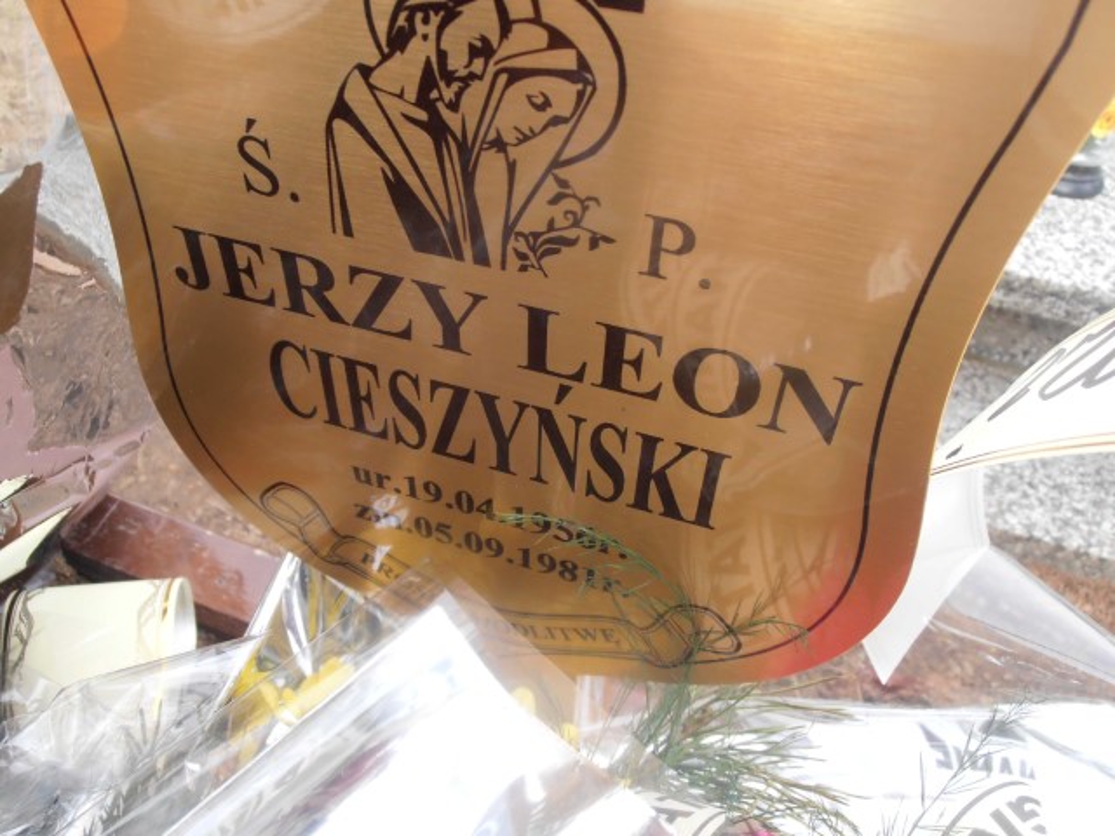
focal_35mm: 30
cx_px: 558
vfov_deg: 46.8
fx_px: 966
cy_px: 418
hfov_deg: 60.0
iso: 80
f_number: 3.5
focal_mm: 5.25
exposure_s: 1/100
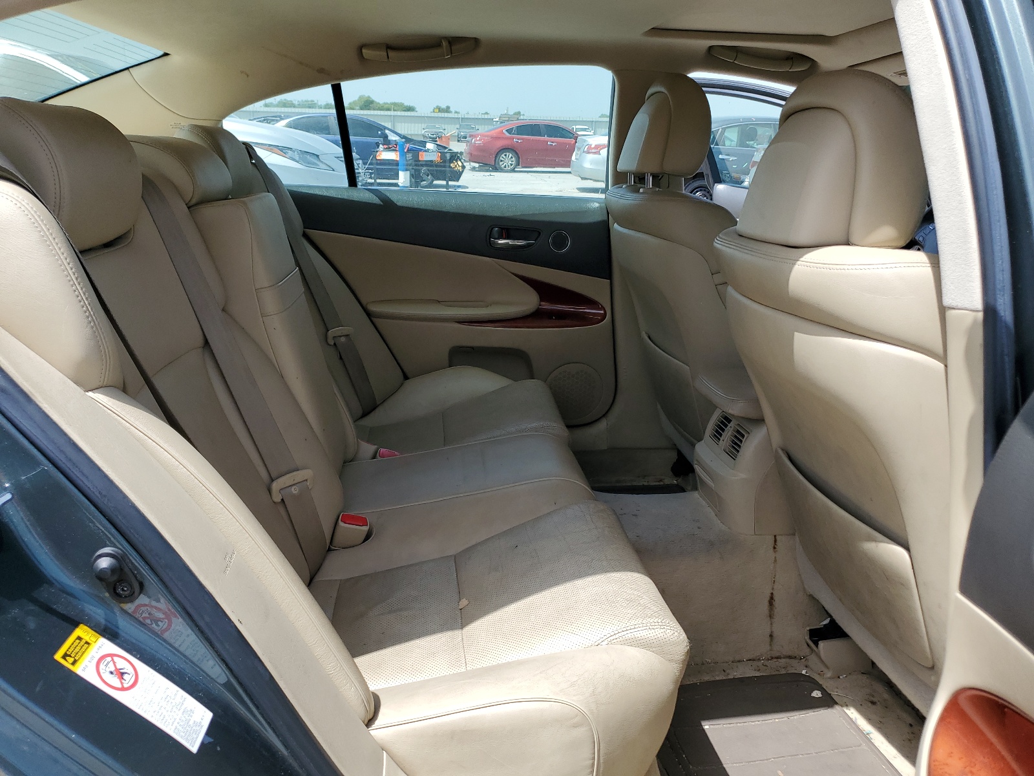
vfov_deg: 53.1
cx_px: 517
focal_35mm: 26
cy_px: 388
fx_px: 777
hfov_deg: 67.3
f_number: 1.5
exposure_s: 1/1667
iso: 50
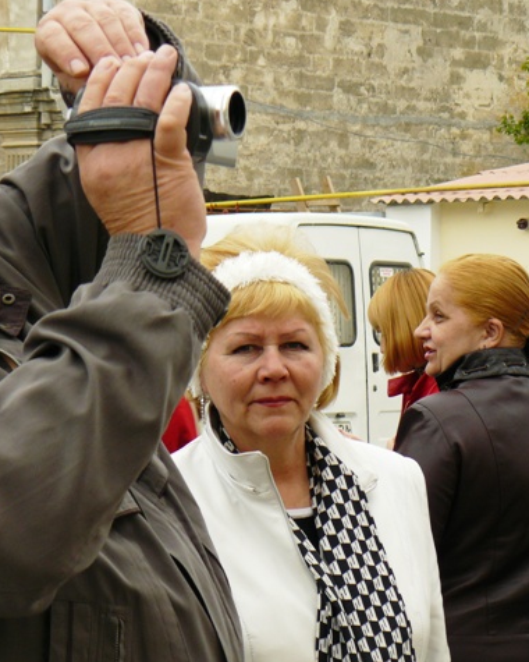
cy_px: 332
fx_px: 2290
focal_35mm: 117
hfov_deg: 13.2
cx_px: 198
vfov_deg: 16.4
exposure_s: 1/160
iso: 100
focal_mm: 14.9
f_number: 4
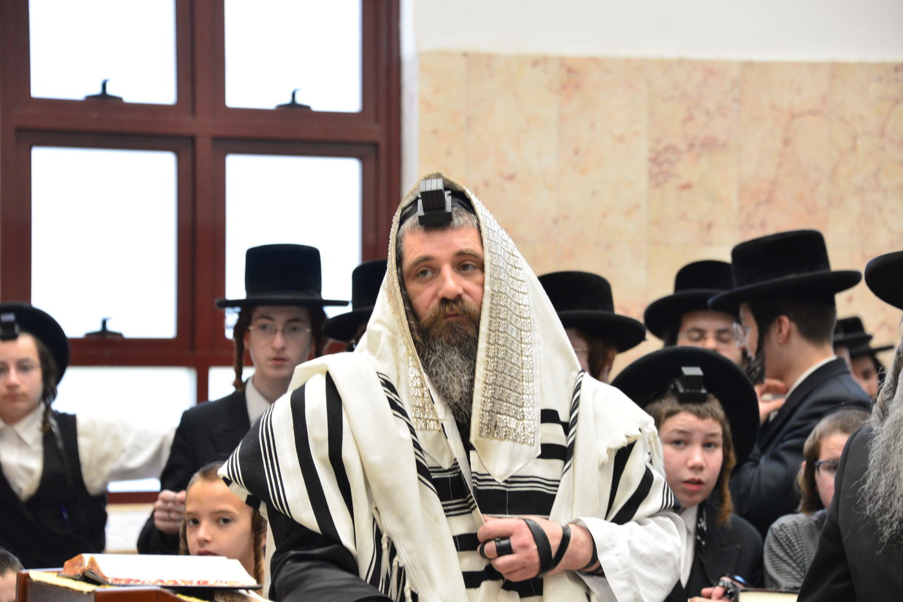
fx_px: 2910
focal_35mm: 116
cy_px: 301
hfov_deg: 17.6
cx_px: 452
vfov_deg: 11.8
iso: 2500
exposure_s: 1/100
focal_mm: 116
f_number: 5.6
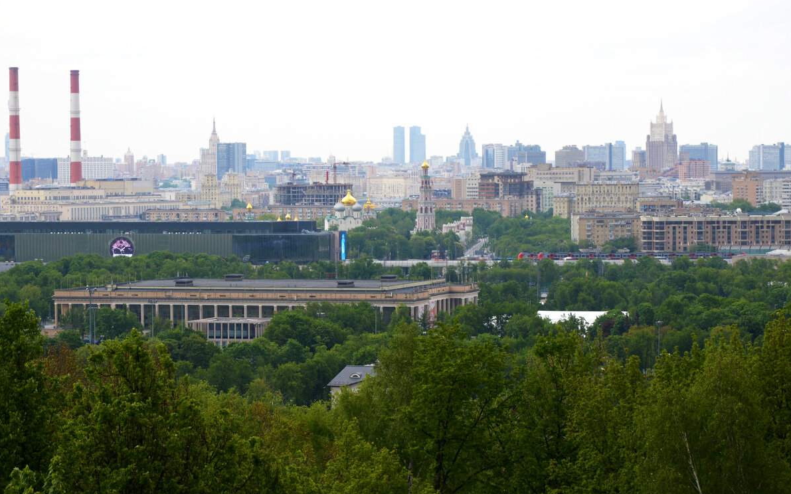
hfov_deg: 17.0
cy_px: 238
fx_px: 2651
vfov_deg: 10.6
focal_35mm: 123
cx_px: 397
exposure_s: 1/250
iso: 400
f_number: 5.3
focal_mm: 80
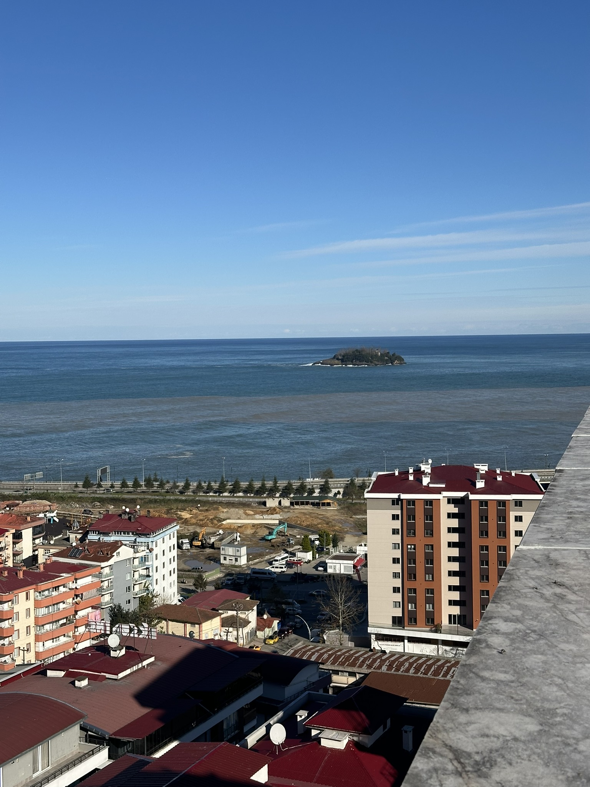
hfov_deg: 30.3
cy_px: 394
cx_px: 295
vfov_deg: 39.7
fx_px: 1091
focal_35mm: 48
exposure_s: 1/7634
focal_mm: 6.86
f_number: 1.78
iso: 64
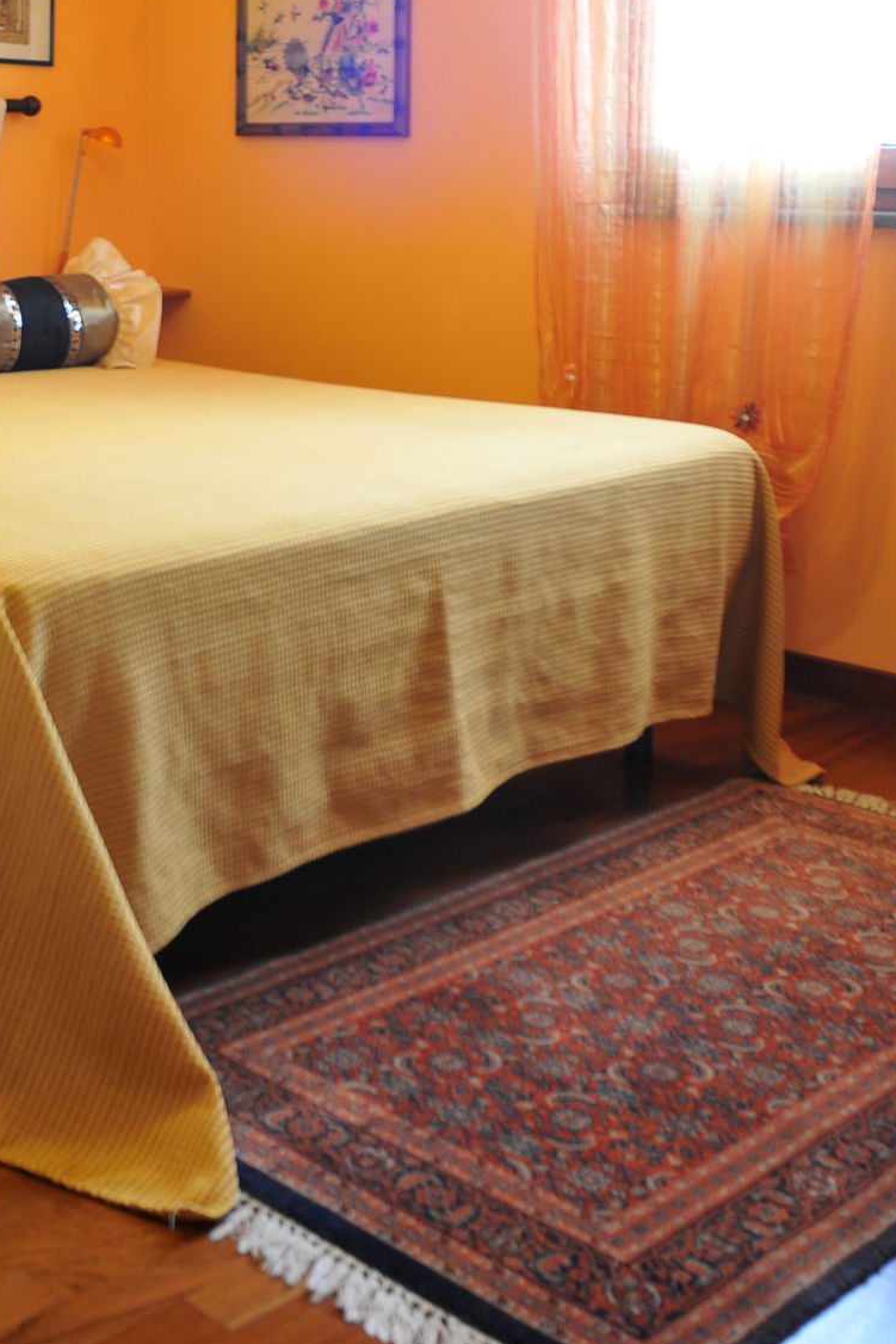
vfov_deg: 39.2
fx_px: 1794
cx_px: 31
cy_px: 240
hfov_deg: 26.7
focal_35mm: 48
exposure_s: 1/4
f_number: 3.5
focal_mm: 15
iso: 200
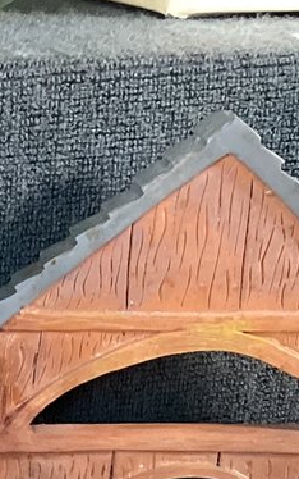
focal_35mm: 133
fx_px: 1733
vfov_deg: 14.7
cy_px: 697
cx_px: -203
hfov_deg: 9.5
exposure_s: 1/60
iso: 200
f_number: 2.4
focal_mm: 3.3
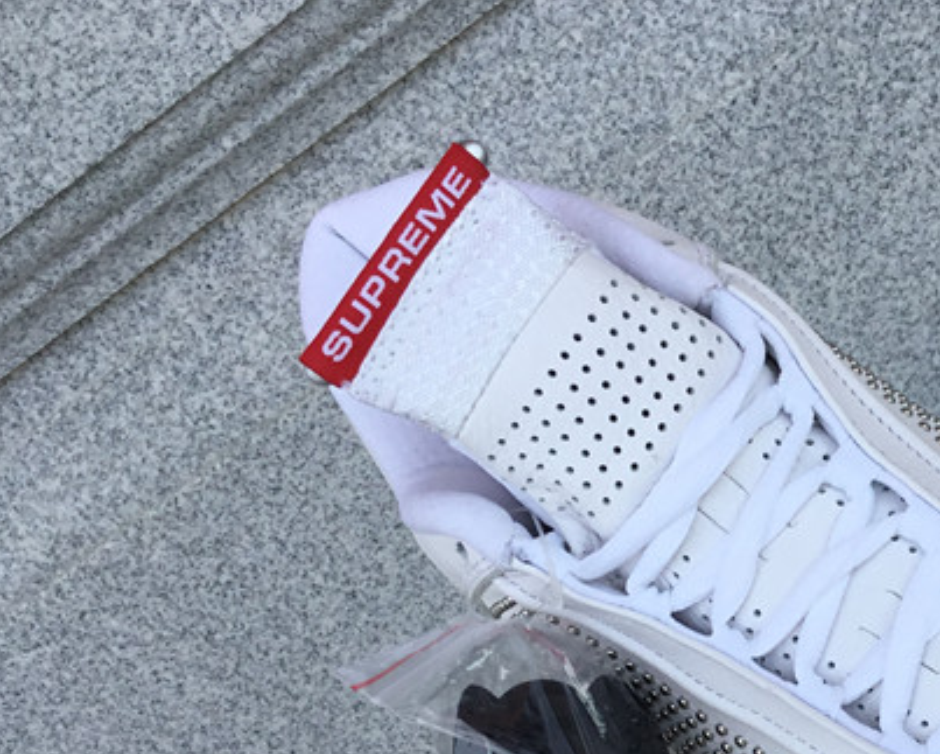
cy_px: 605
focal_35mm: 60
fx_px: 1670
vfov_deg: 25.0
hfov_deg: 30.2
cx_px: 828
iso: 25
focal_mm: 3.3
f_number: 2.4
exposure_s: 1/500
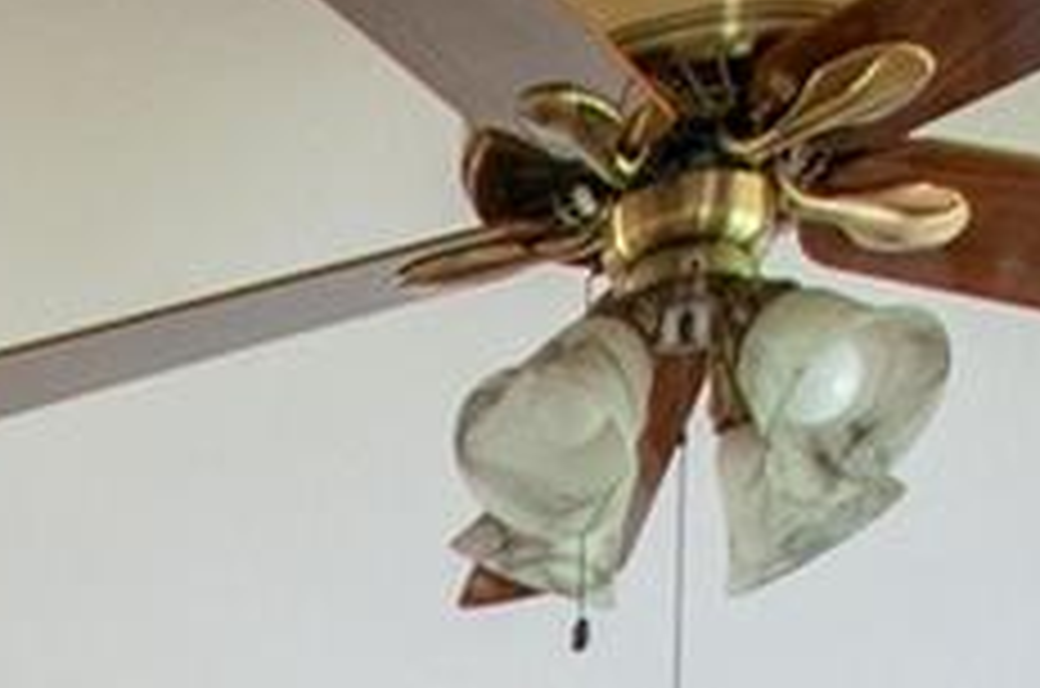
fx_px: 2998
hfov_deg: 17.5
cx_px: -567
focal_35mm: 104
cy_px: 2289
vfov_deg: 9.3
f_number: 9
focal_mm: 10
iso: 400
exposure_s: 1/30
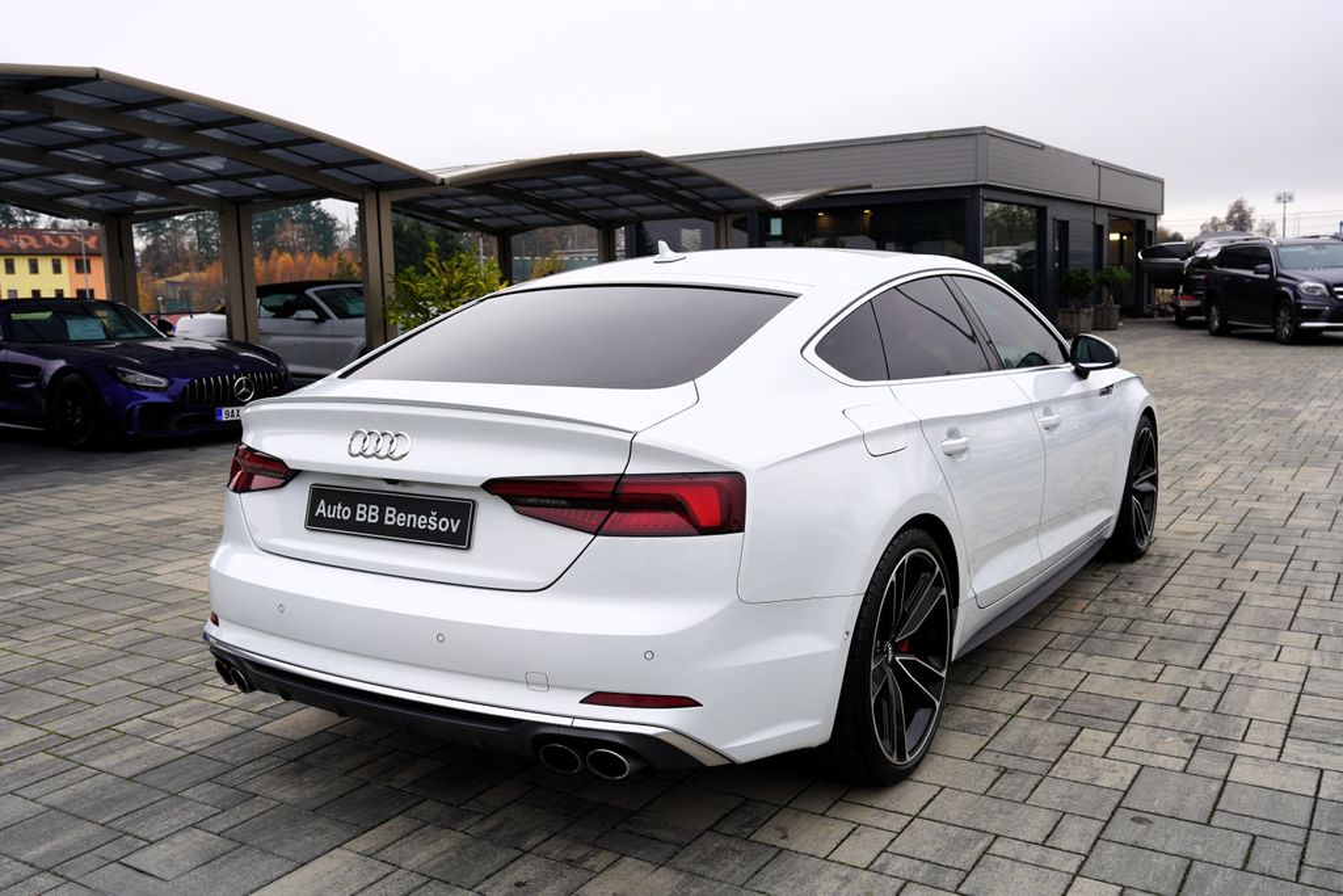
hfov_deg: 58.7
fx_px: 1194
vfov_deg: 41.1
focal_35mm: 32
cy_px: 448
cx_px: 672
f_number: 7.1
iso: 100
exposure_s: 1/100
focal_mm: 32
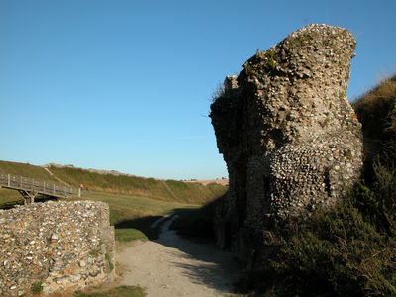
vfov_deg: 40.7
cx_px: 198
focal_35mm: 35
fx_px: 400
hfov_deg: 52.6
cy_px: 148
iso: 100
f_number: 6.3
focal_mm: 8.9
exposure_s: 1/354
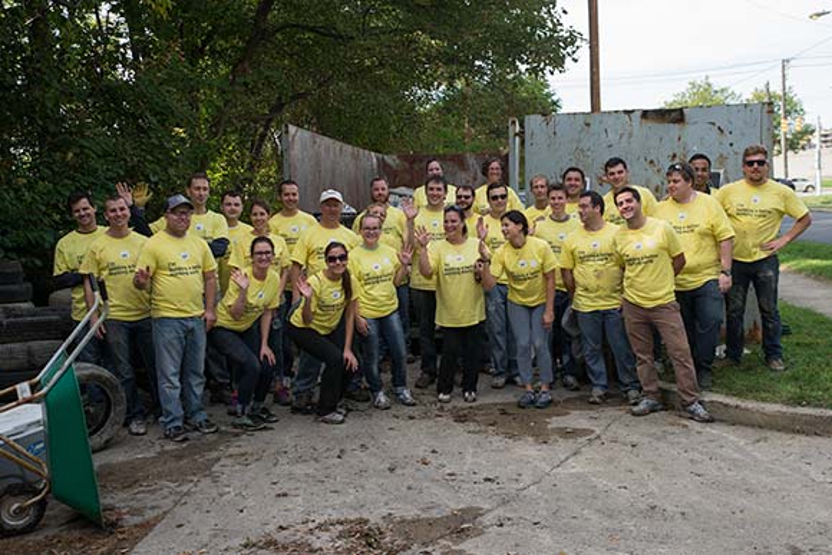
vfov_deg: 37.9
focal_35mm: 35
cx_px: 416
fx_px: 809
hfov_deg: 54.4
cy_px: 278
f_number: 5.6
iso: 200
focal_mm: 35
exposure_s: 1/350
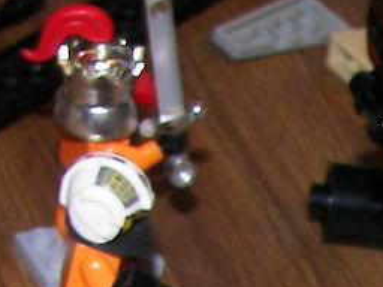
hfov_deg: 10.7
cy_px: 605
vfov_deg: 7.8
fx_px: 1992
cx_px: 519
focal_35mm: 180
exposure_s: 1/30
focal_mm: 6
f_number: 2.8
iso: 100
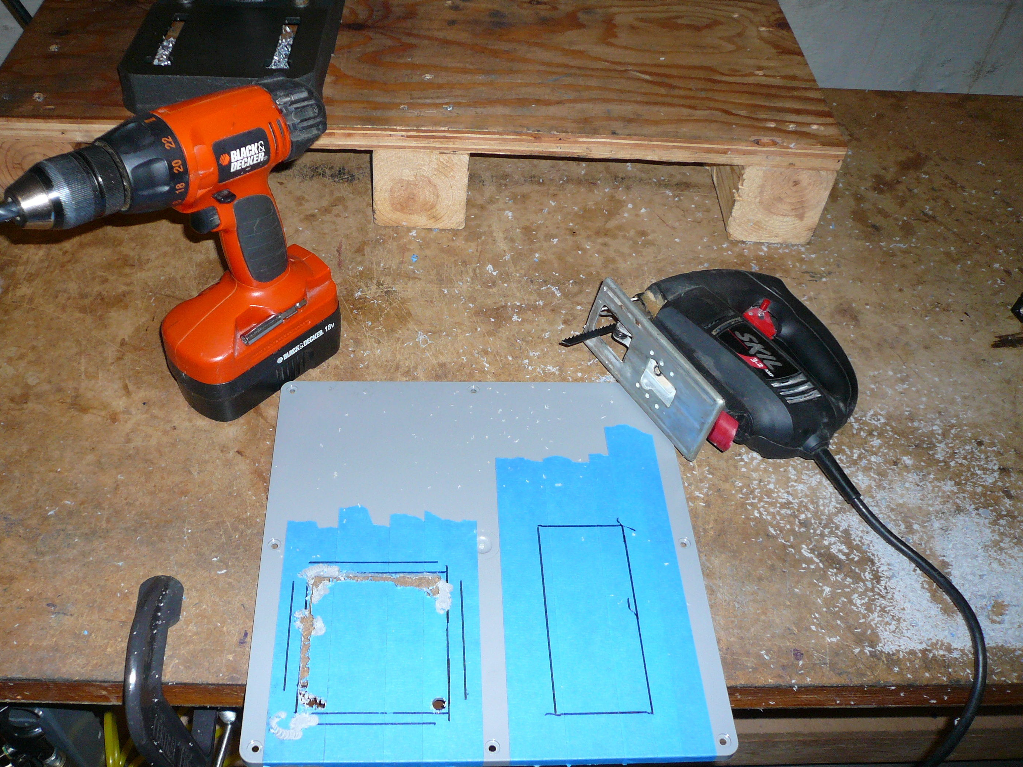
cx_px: 457
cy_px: 416
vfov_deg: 45.4
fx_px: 916
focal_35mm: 31
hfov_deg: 58.2
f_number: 2.8
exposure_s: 1/30
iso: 100
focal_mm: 4.6
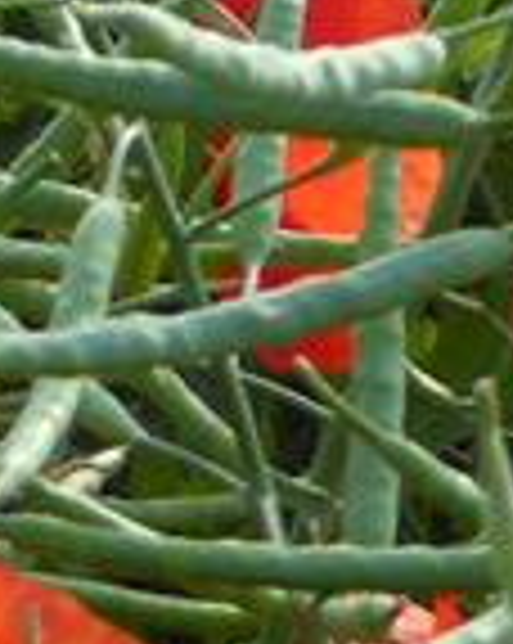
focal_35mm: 377
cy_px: -700
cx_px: -1798
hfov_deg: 3.8
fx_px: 7170
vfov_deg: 5.0
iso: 100
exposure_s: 1/160
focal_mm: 7.8
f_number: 3.9
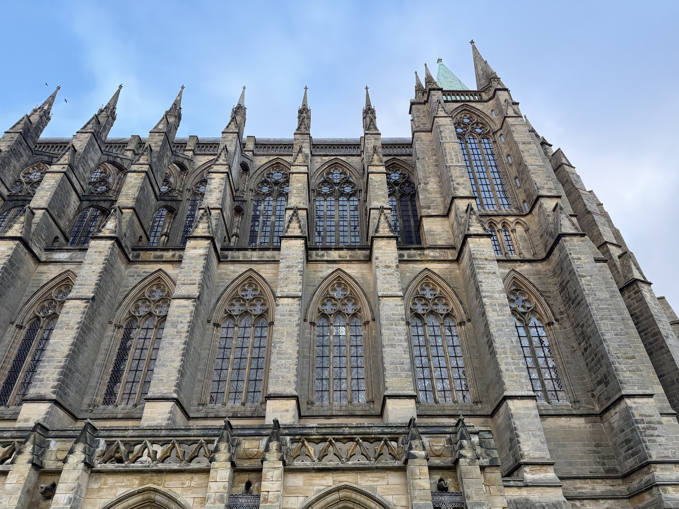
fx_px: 471
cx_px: 340
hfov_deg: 71.6
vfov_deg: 56.8
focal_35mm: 24
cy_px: 254
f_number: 1.78
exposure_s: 1/178
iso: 80
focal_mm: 6.76
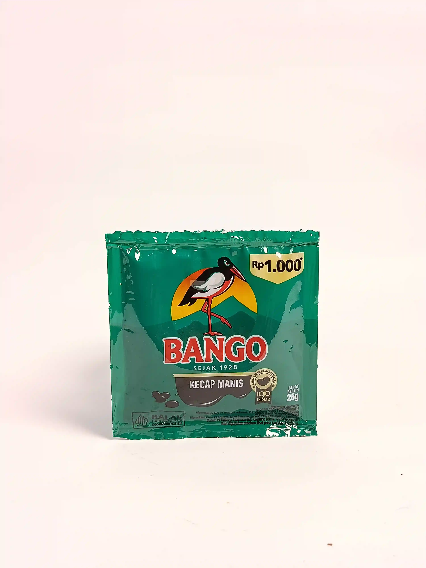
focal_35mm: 35
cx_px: 213
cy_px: 284
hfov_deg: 40.7
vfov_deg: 52.6
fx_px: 574
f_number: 1.7
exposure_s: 1/100
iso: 275
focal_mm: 5.24
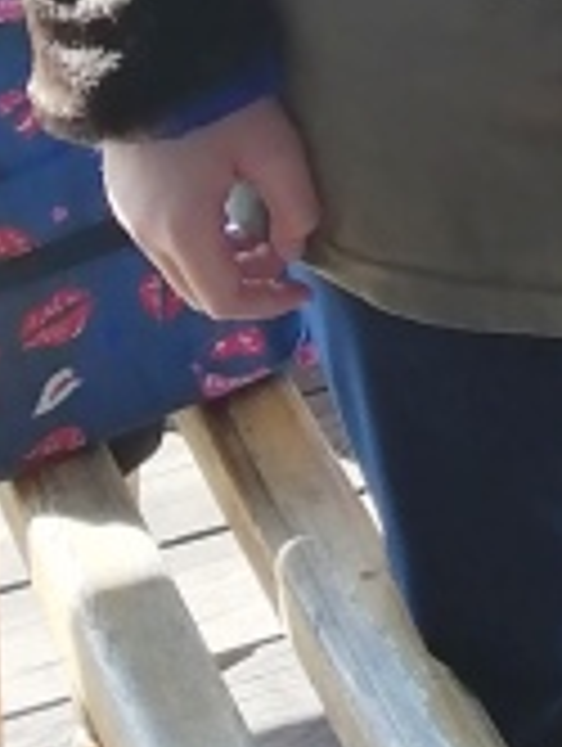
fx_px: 3455
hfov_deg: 8.2
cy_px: -958
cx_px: 1560
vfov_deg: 10.8
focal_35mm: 160
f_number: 1.8
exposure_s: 1/190
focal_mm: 3.6
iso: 50
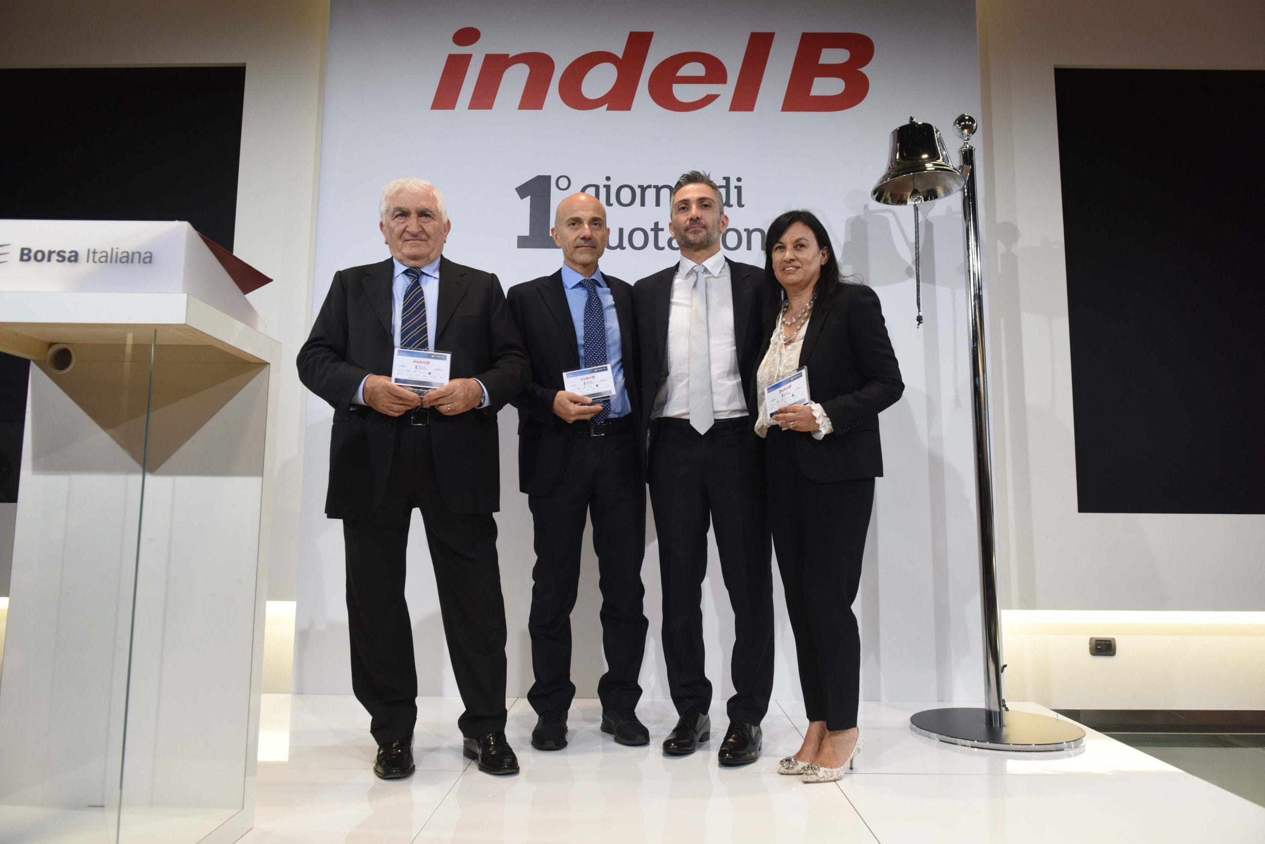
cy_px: 422
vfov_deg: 53.2
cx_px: 632
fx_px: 844
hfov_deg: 73.7
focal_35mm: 24
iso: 1600
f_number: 4
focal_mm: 24
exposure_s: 1/160
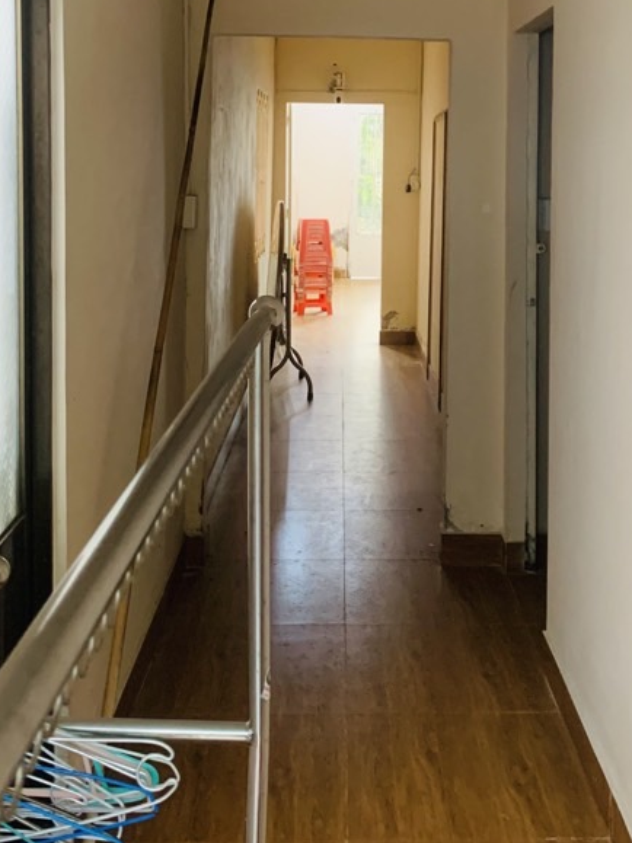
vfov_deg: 39.9
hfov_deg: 31.4
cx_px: 373
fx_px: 1120
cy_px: 194
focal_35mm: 46
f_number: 1.8
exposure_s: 1/42
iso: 400
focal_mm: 4.25
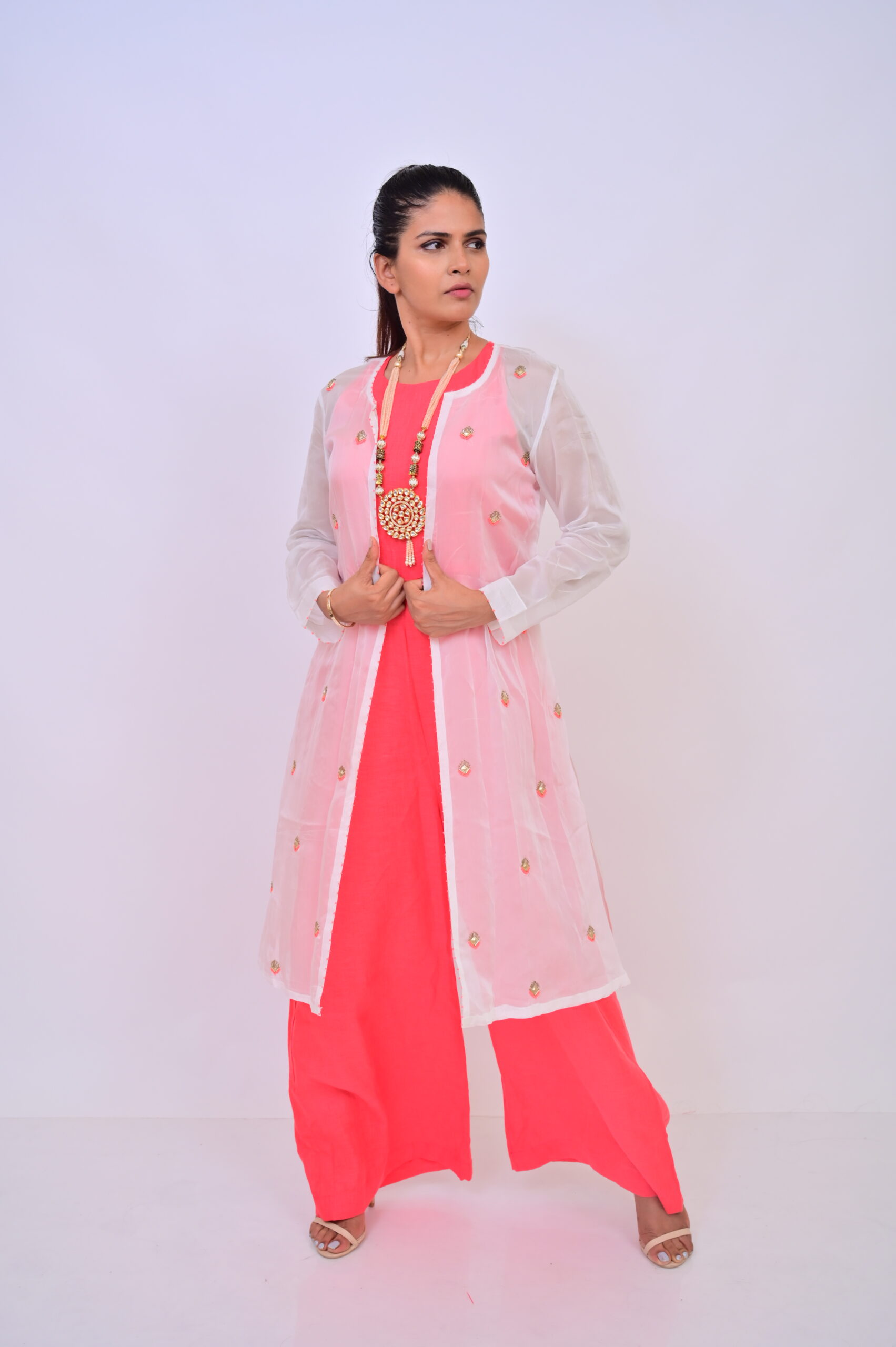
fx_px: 1570
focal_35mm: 42
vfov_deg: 46.4
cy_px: 674
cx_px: 448
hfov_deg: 31.8
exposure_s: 1/125
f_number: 4.5
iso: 200
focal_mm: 42
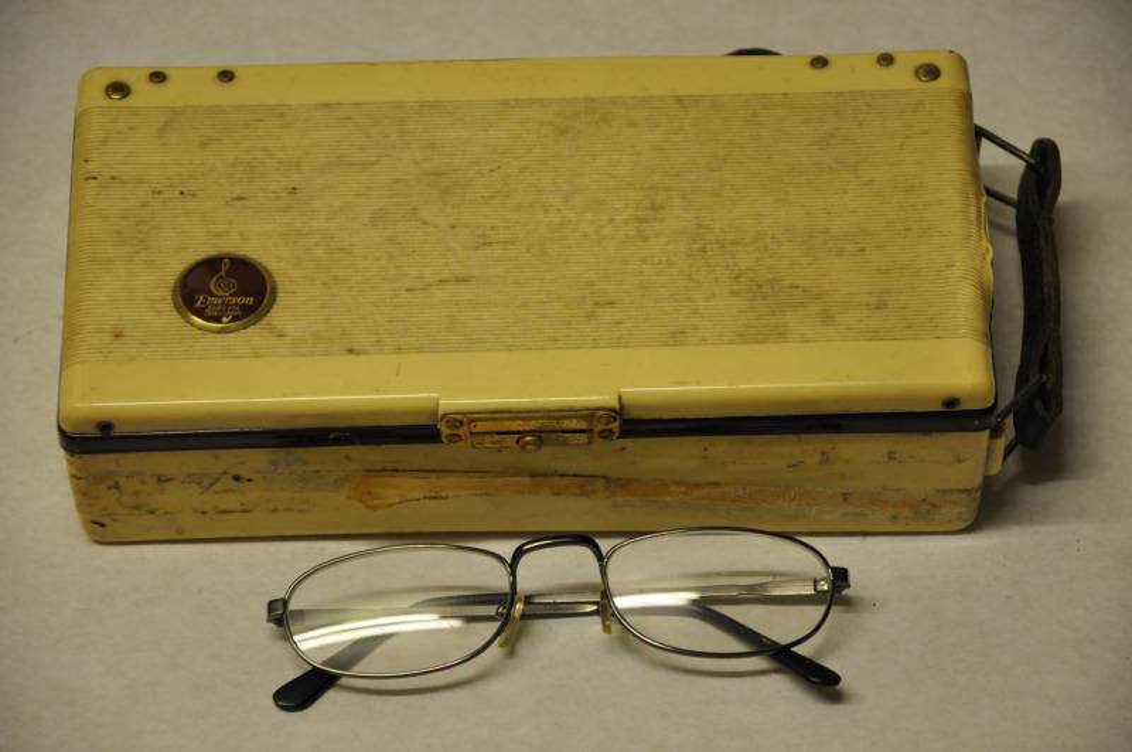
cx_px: 566
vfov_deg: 8.7
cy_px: 376
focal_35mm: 158
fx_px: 4945
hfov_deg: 13.1
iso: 320
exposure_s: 1/15
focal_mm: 105
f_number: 5.6
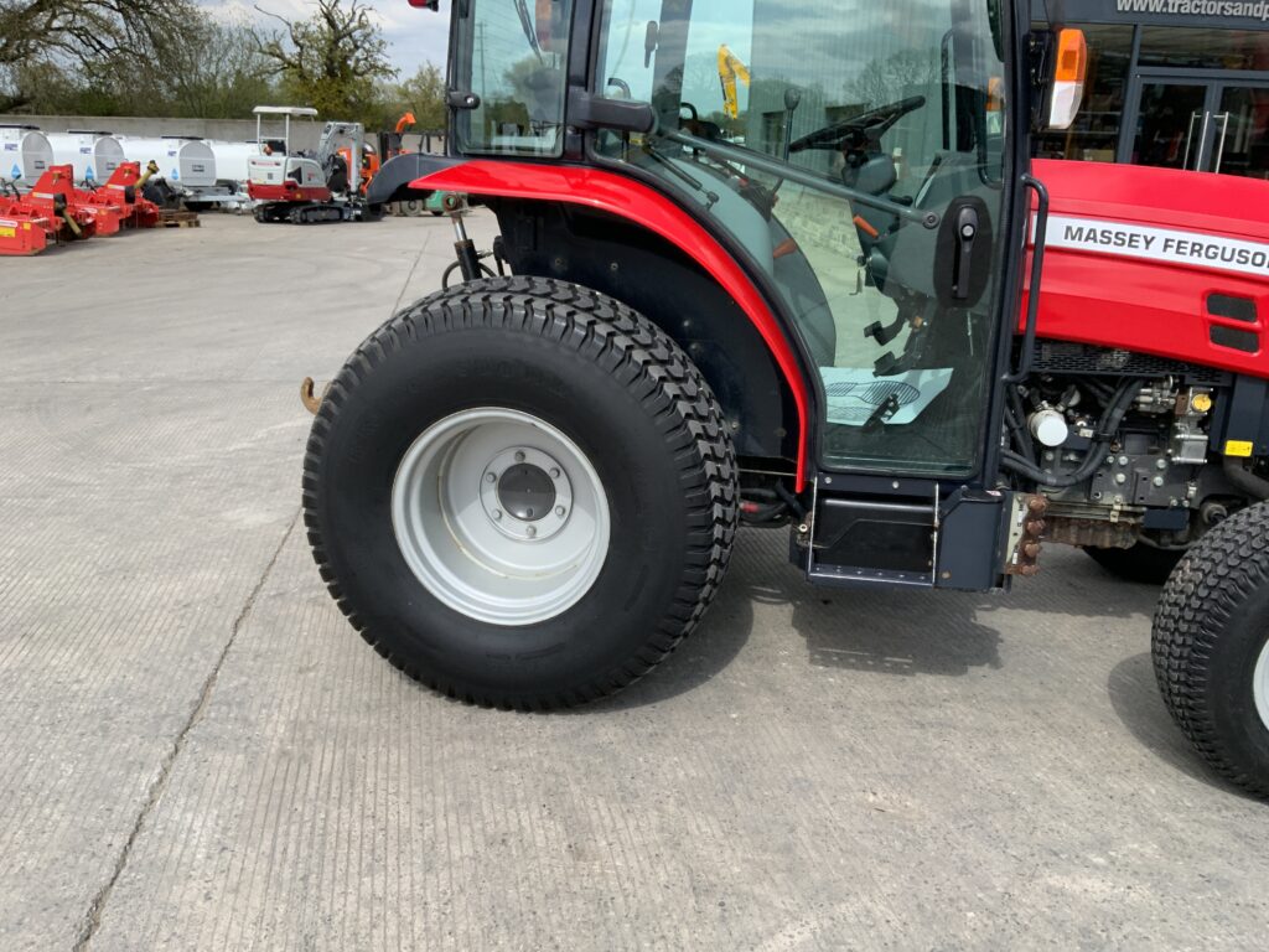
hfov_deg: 61.7
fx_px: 1063
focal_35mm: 29
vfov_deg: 48.2
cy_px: 476
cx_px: 634
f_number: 1.8
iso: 16
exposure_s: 1/1342
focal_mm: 3
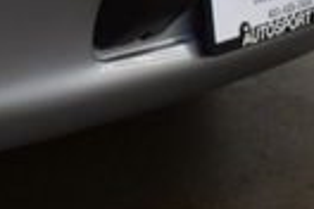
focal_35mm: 174
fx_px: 1518
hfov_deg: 11.1
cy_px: -197
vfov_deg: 7.6
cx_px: -238
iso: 110
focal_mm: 20
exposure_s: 1/30
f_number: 3.8
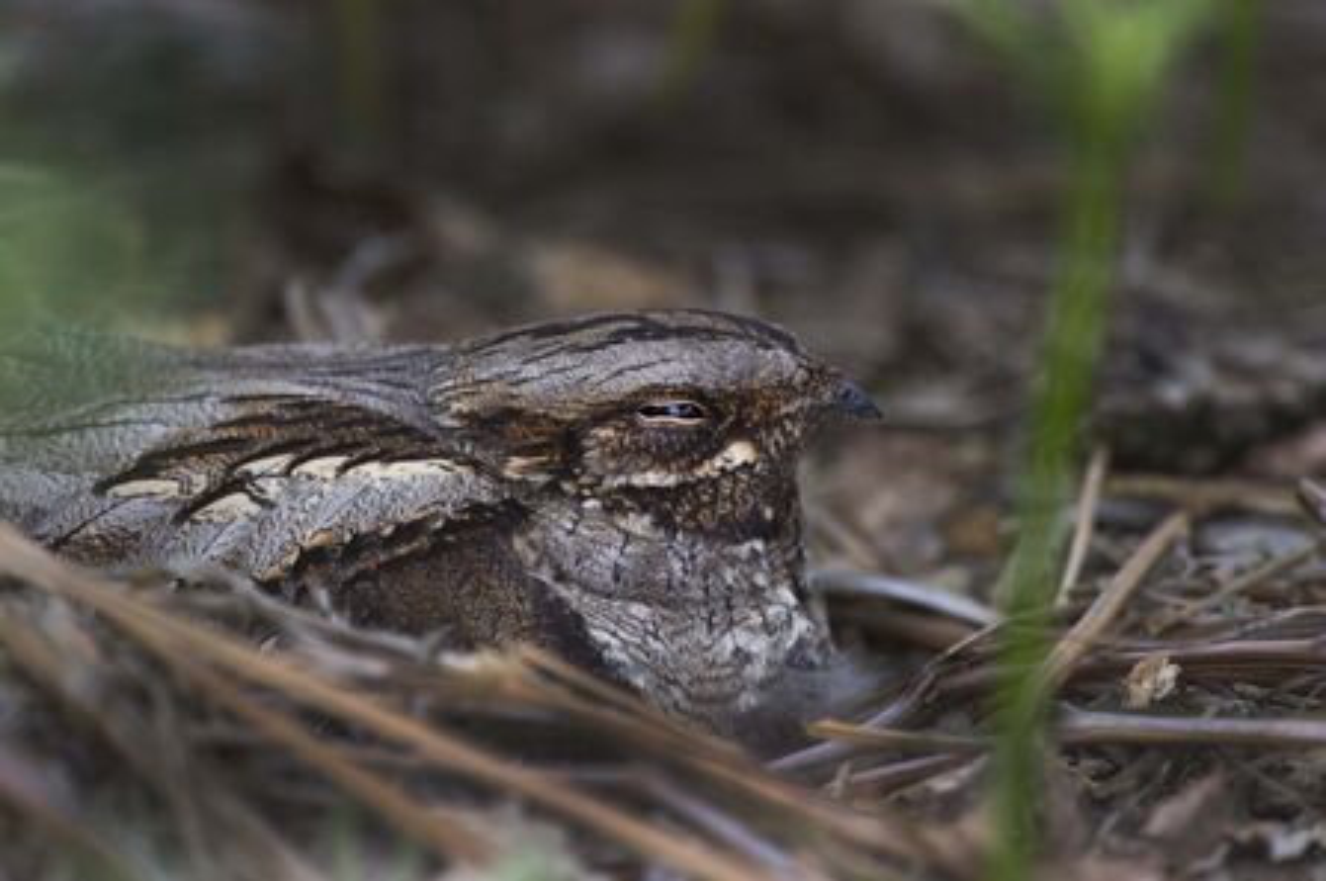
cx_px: 663
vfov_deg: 2.0
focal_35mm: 700
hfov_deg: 2.9
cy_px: 440
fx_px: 25755
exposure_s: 1/50
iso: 800
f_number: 6.3
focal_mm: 700
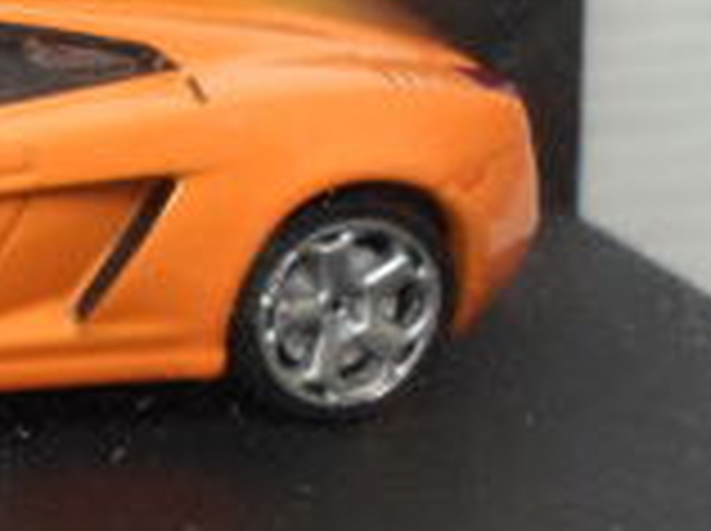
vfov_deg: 19.3
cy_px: 198
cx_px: -194
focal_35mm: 76
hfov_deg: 23.1
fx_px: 1559
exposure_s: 1/250
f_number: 2.5
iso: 80
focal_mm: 4.5
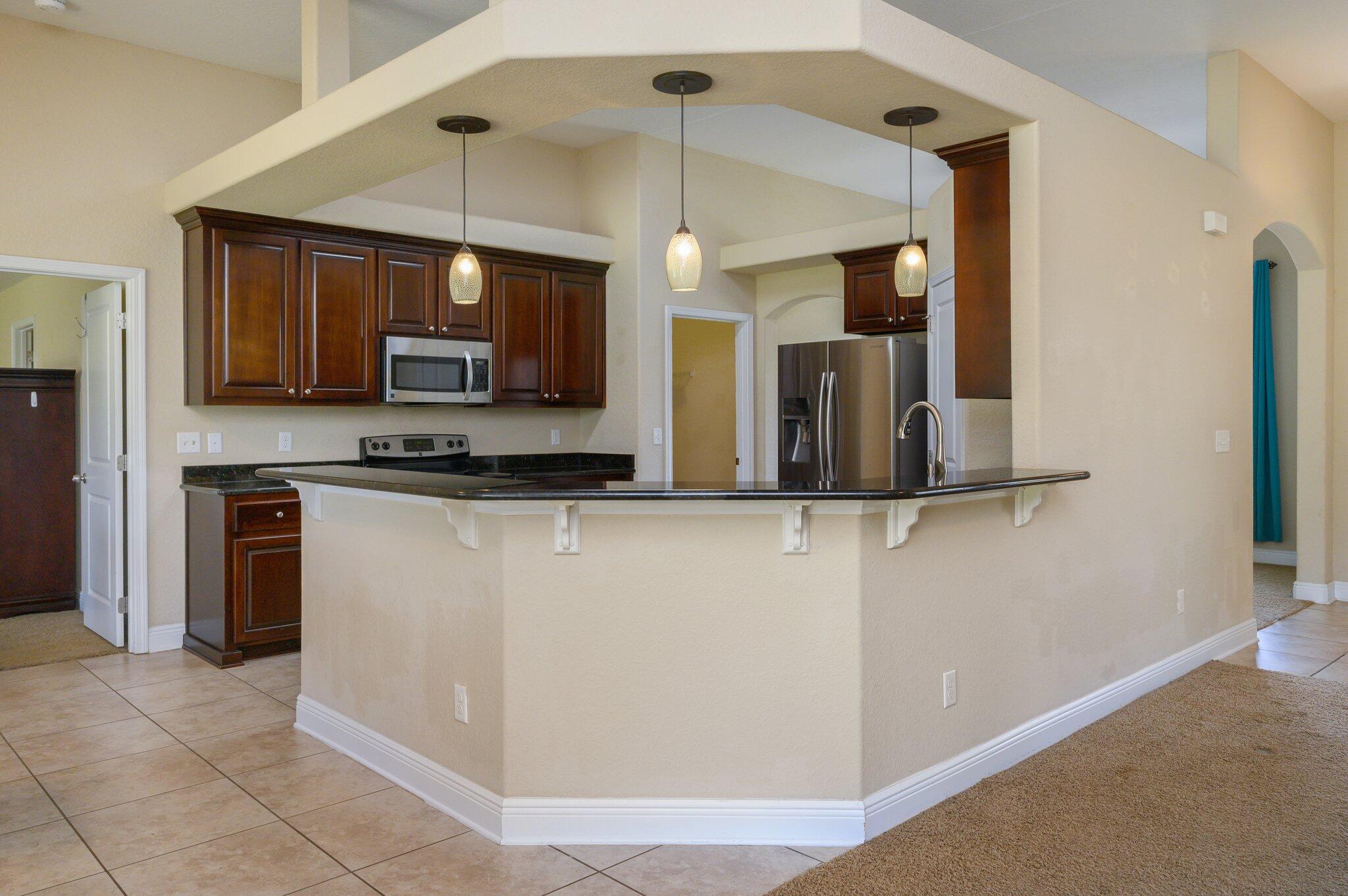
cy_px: 448
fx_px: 898
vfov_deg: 53.1
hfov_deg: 73.8
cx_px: 674
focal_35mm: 24
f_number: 9
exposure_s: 1/30
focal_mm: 24
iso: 500
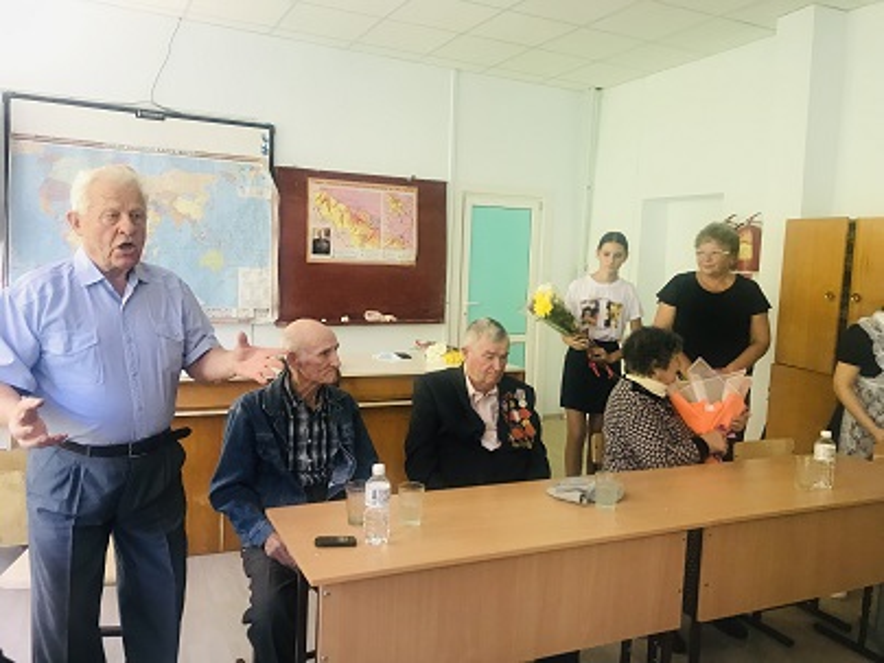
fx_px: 715
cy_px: 332
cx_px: 442
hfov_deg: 63.4
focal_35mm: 28
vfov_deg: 49.7
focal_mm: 3.99
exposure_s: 1/25
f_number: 1.8
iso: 40
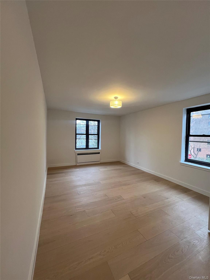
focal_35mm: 13
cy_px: 140
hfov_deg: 89.9
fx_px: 105
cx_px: 105
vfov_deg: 106.2
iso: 125
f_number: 1.8
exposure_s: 1/120
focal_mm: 1.57
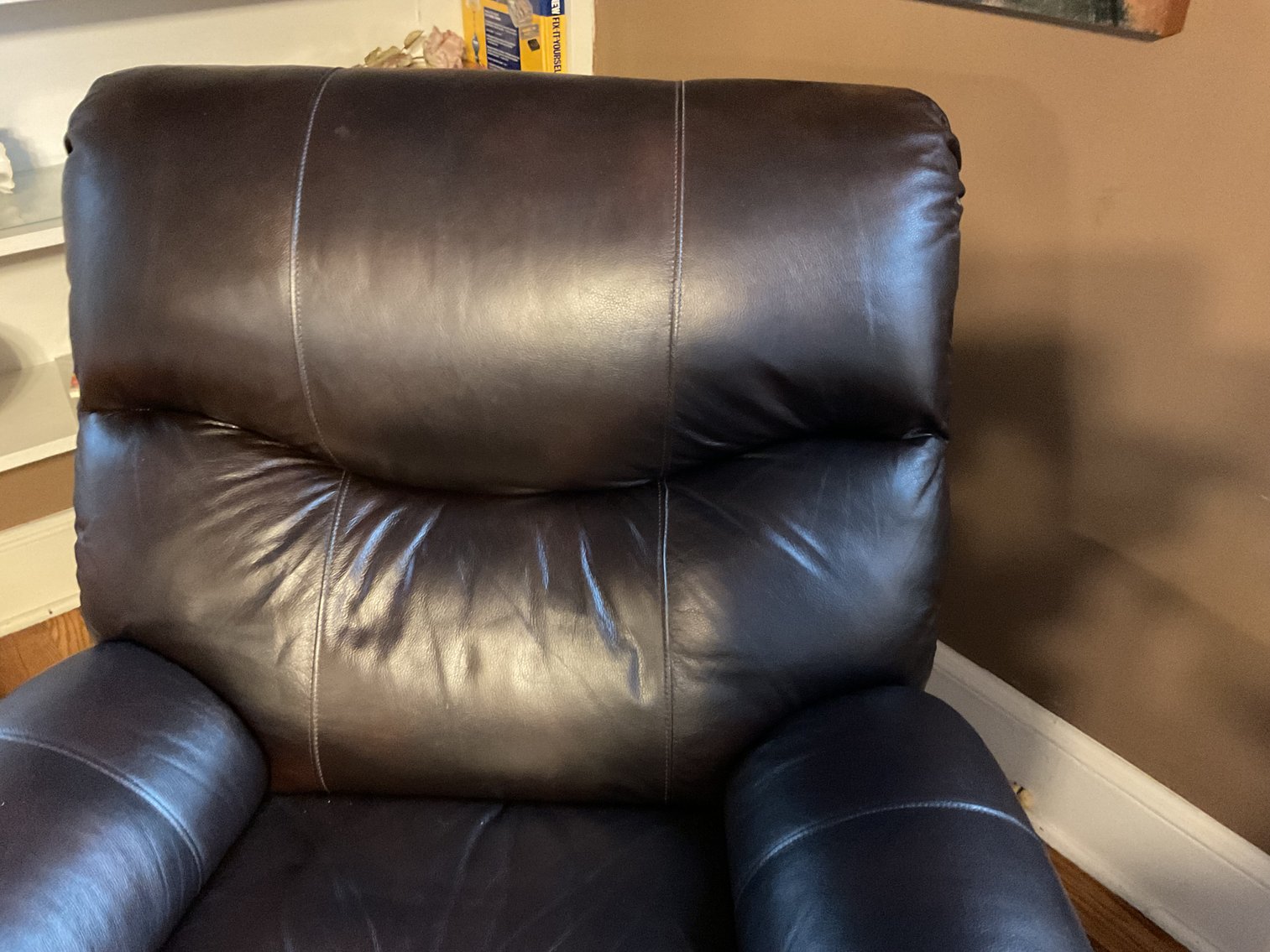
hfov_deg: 61.7
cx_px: 635
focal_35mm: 29
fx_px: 1064
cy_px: 476
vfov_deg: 48.2
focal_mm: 3
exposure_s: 1/24
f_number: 1.8
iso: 500
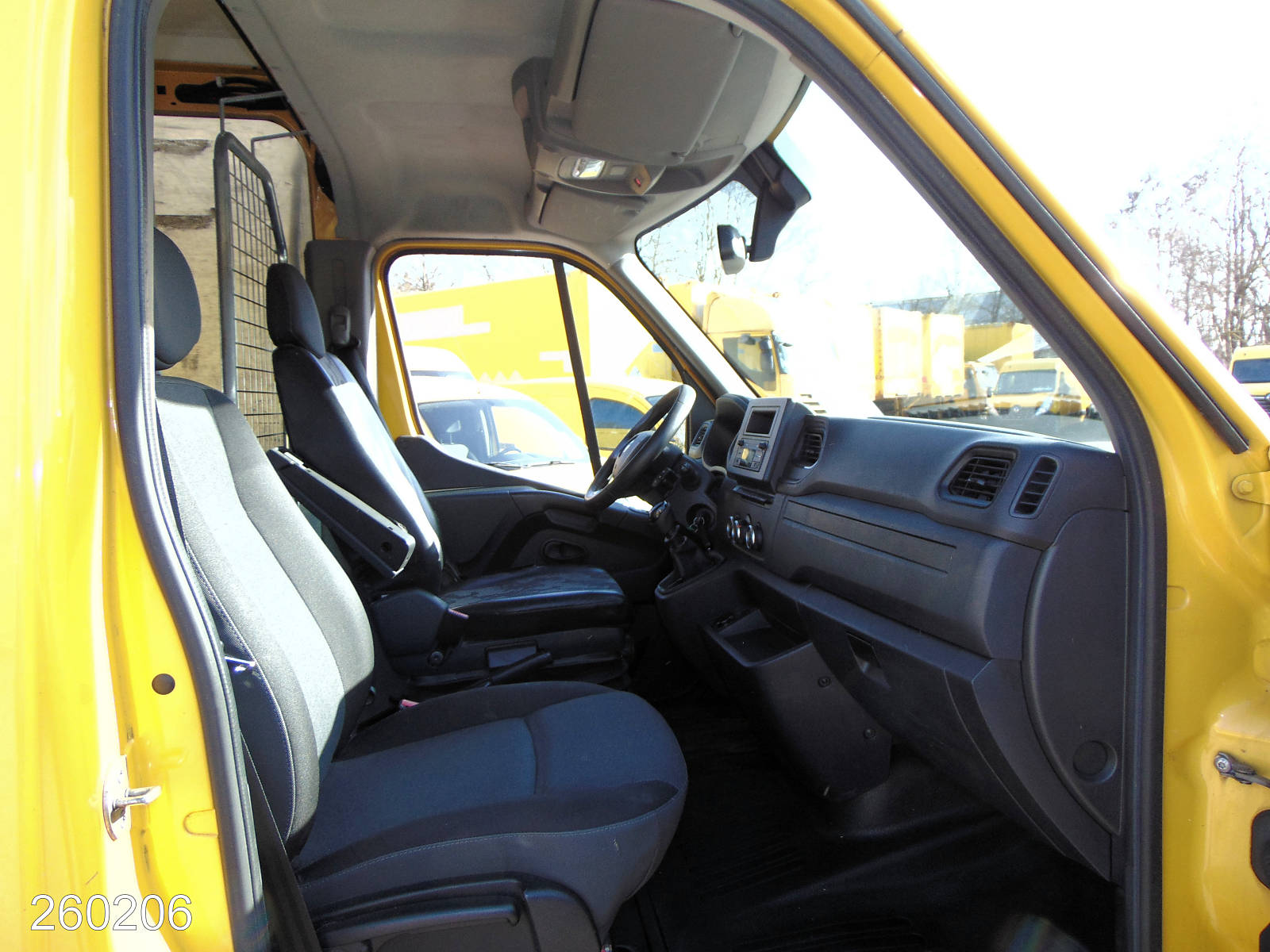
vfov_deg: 54.9
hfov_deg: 69.4
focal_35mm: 25
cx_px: 635
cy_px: 476
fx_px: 917
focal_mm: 4.5
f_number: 3
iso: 80
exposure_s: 1/160
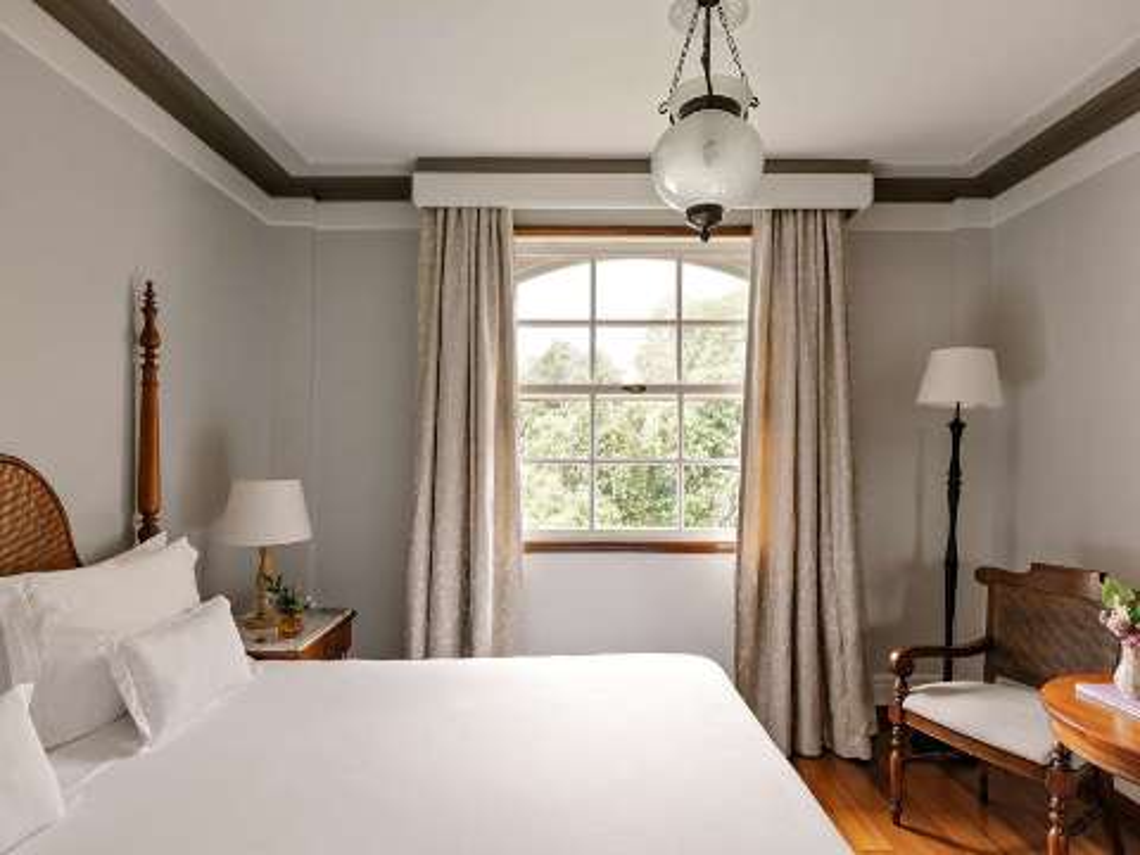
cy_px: 428
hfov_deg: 81.7
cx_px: 570
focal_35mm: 20
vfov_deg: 66.0
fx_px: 659
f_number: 9
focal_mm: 24.8
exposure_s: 1/4
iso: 400
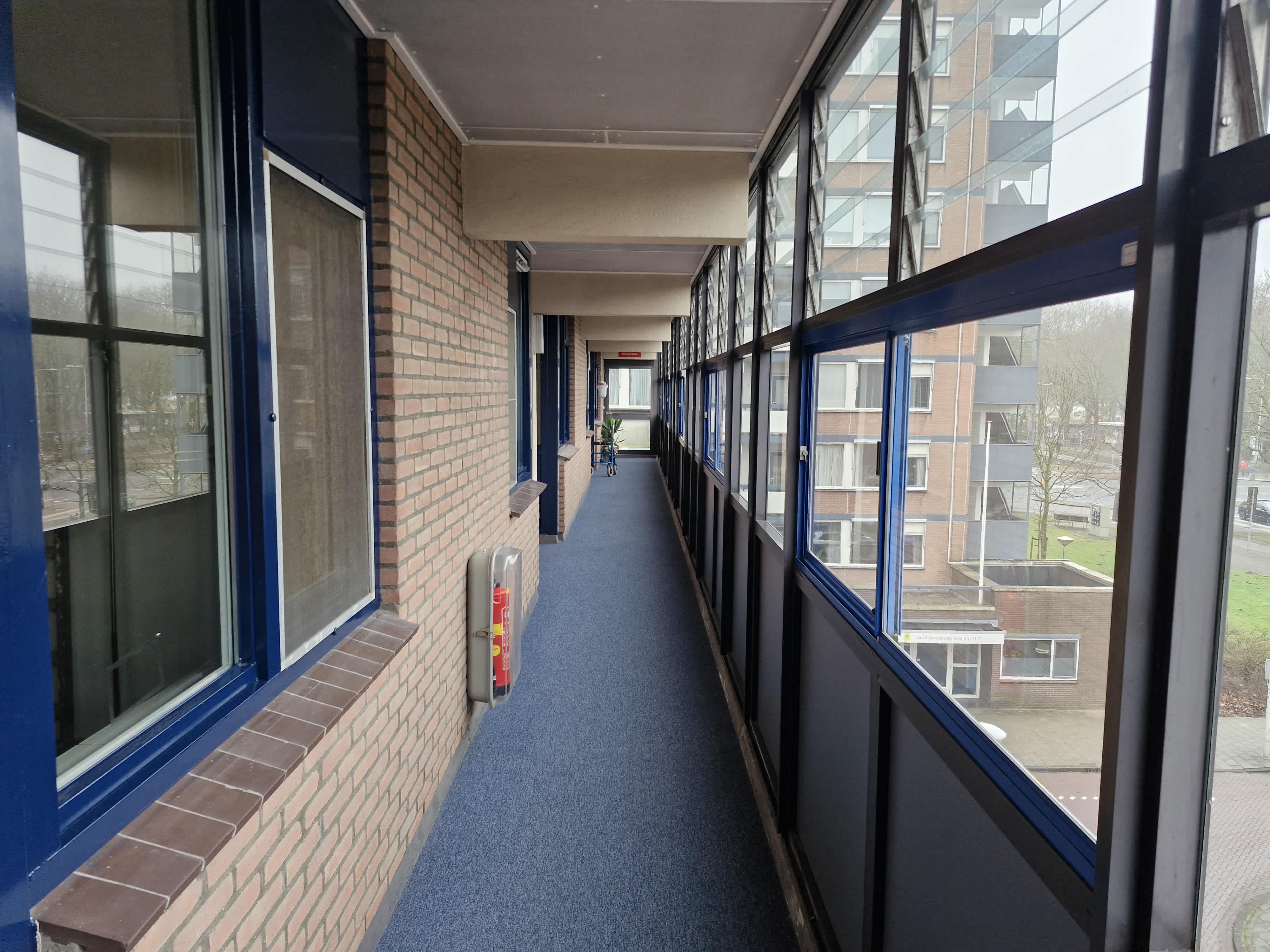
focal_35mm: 23
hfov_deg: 73.9
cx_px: 635
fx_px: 844
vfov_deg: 58.9
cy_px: 476
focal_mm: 5.5
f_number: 1.8
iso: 200
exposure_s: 1/180
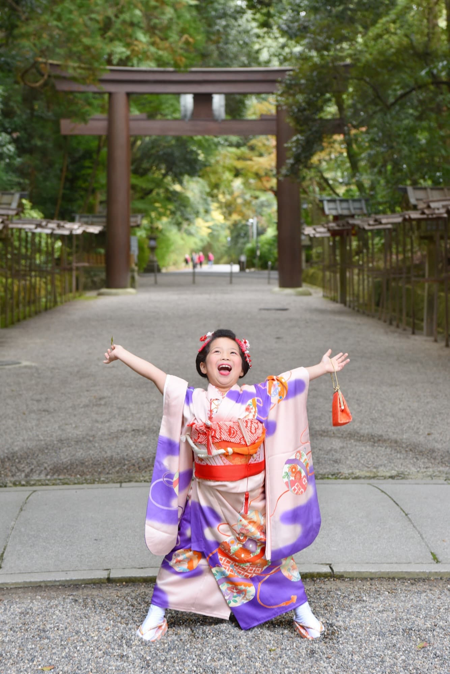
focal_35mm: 62
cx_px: 225
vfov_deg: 32.4
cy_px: 337
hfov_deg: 21.9
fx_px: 1162
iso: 1250
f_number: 5.6
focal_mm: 62
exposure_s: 1/125
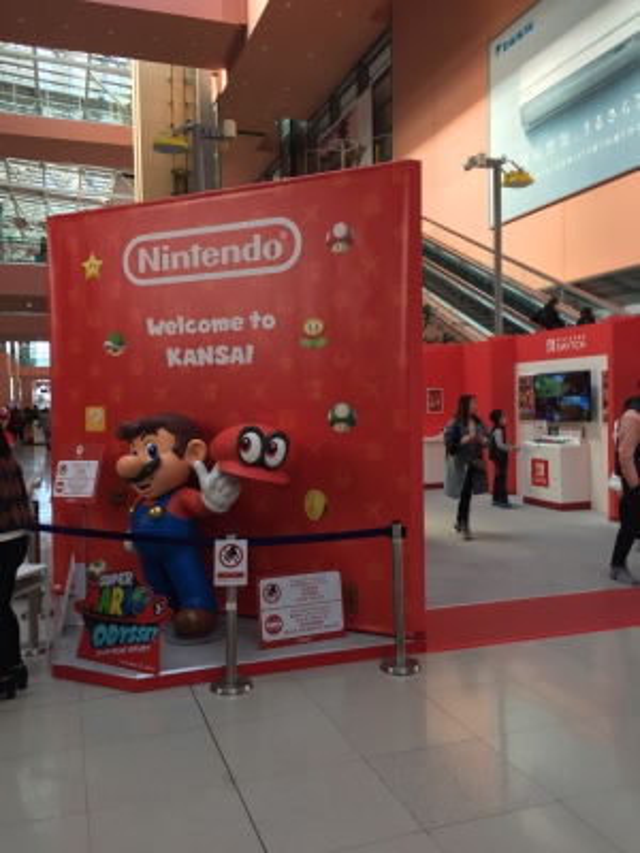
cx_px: 320
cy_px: 426
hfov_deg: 48.2
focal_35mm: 29
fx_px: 715
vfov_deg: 61.7
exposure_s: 1/40
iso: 32
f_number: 2.2
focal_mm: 4.15
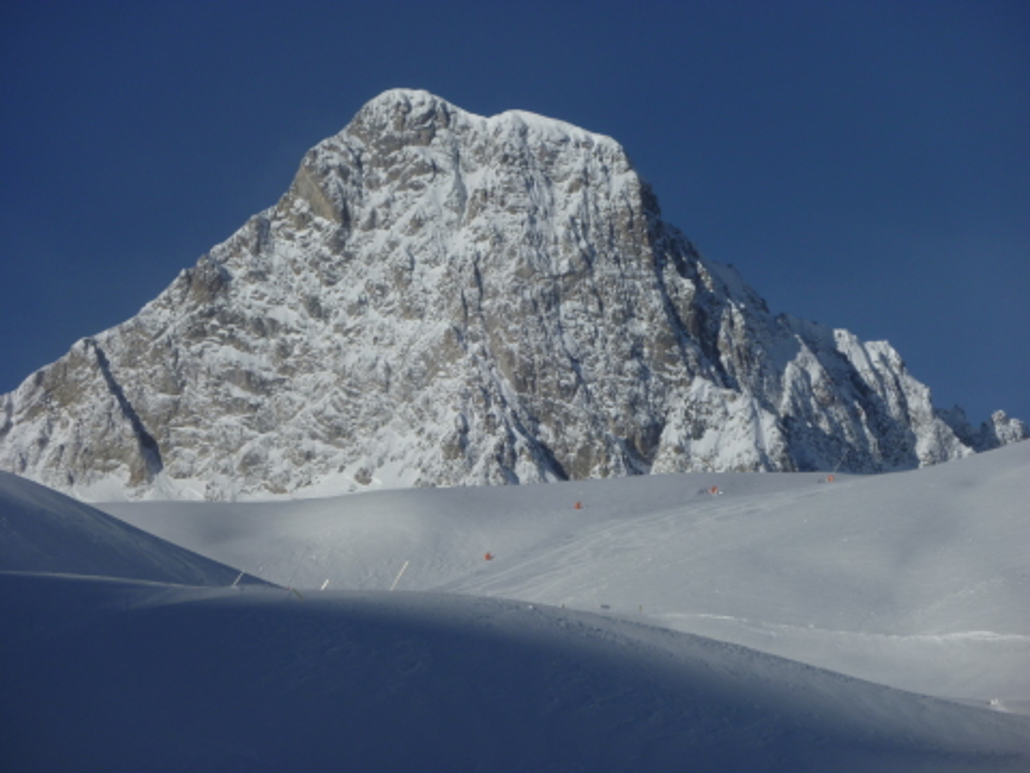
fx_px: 4939
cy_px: 386
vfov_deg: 8.9
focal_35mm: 166
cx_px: 515
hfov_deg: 11.9
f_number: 5.8
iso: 80
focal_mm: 29.9
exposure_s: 1/800
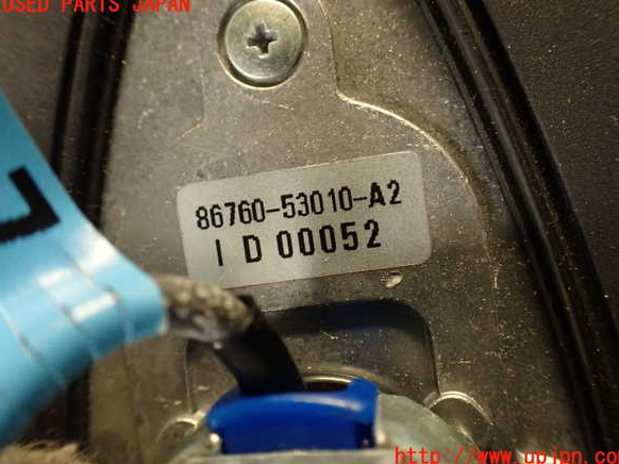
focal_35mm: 33
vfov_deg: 42.9
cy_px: 231
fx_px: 590
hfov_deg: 55.4
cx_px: 316
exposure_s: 1/30
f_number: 2.4
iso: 400
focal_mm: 5.79
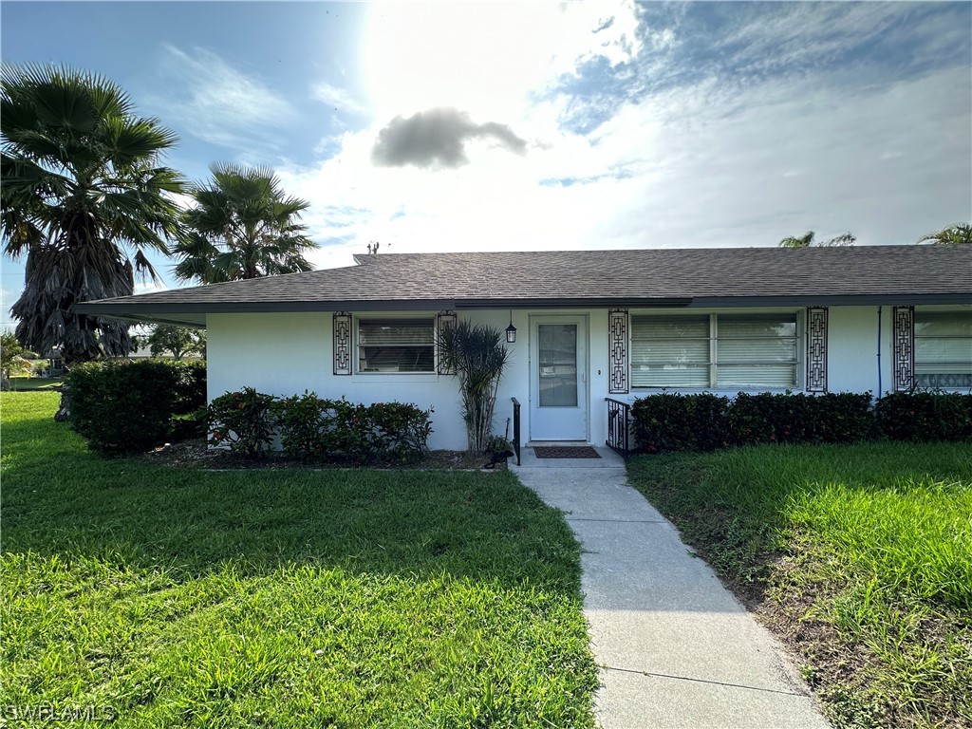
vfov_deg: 85.7
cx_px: 486
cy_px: 364
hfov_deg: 102.1
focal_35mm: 14
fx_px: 393
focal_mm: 2.22
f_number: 2.2
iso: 40
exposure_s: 1/963
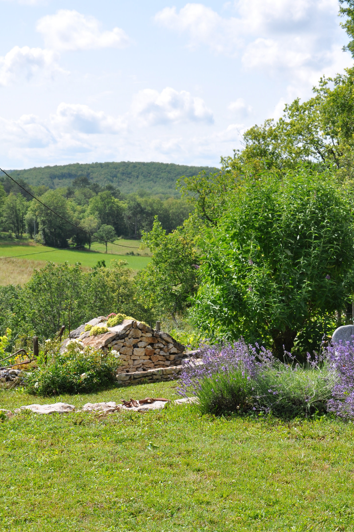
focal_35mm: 85
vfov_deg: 23.9
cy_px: 342
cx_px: 229
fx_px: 1257
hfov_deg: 16.0
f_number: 9
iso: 200
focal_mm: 42
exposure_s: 1/320
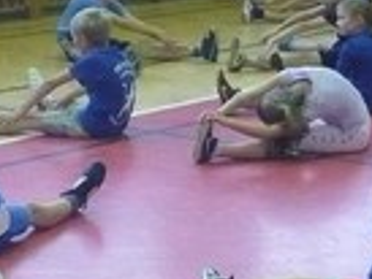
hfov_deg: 12.6
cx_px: -84
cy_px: 19
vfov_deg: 9.7
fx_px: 1646
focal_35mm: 153
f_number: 2.8
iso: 640
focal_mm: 5.8
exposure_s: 1/60
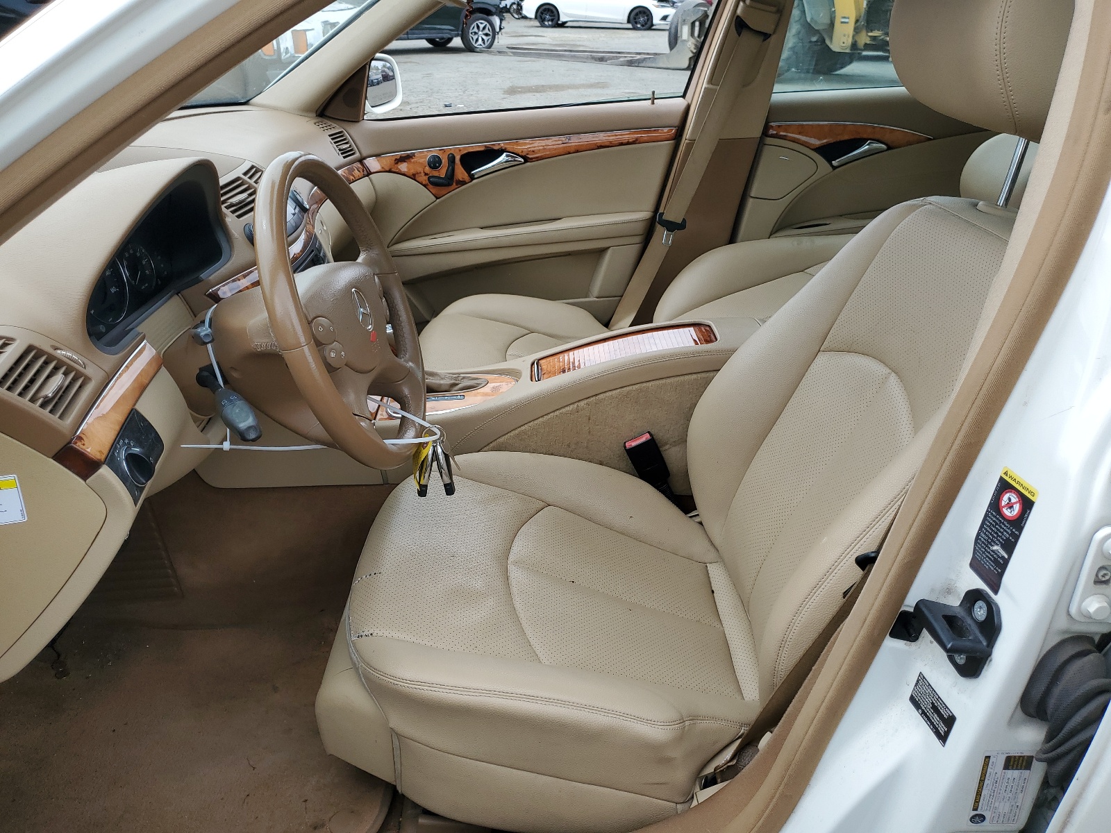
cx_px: 556
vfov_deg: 53.1
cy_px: 416
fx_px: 834
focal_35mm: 26
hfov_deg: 67.3
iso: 50
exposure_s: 1/909
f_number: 1.5
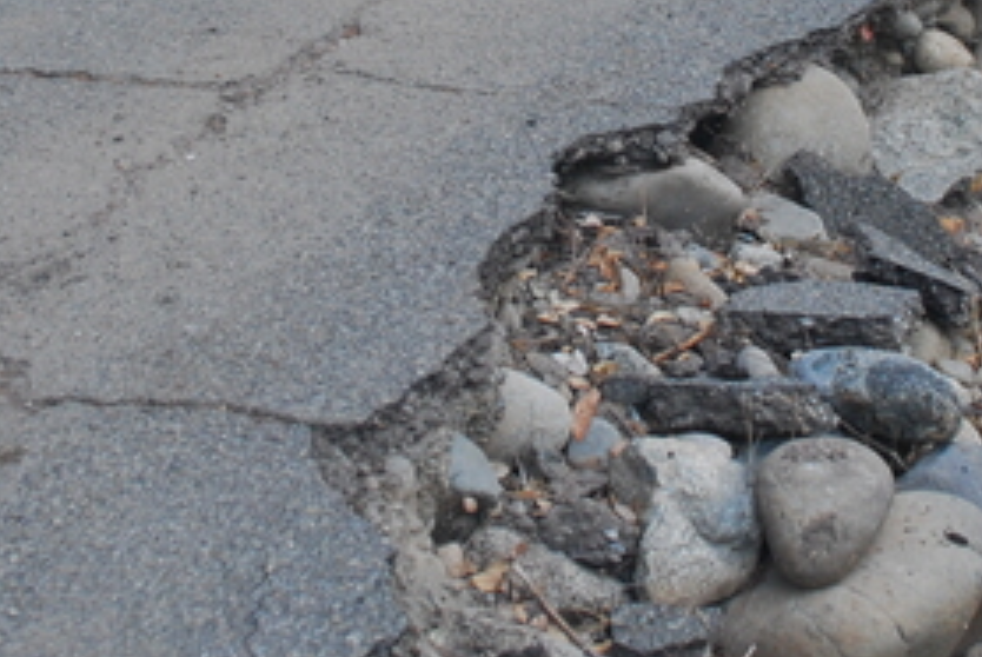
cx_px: 548
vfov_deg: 14.1
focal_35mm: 95
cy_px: -65
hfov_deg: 21.4
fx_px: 2594
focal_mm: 22
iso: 320
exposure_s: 1/200
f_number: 3.8
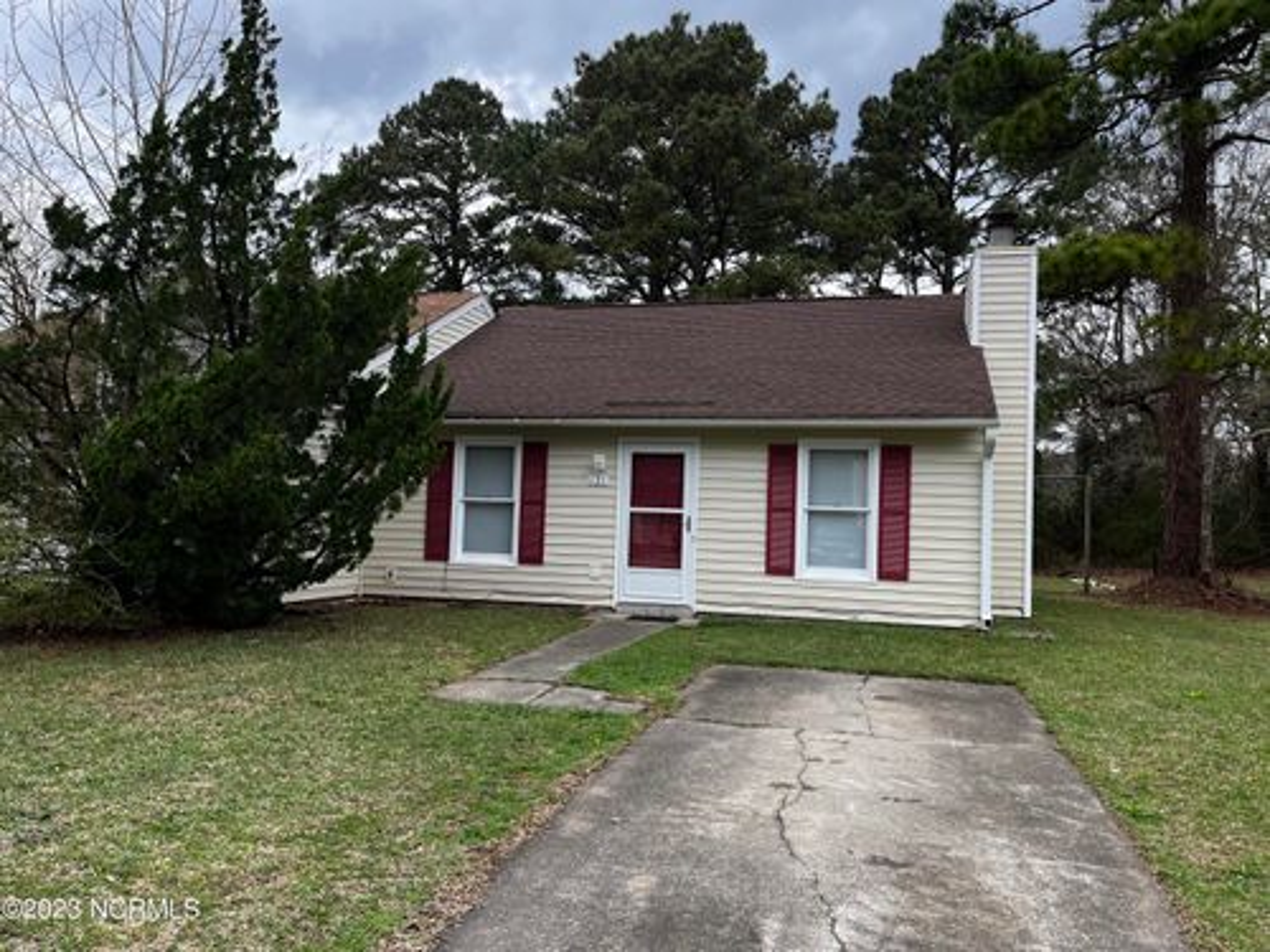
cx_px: 635
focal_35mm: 26
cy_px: 476
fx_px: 954
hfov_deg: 67.3
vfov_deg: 53.1
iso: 50
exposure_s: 1/583
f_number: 1.6
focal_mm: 5.1
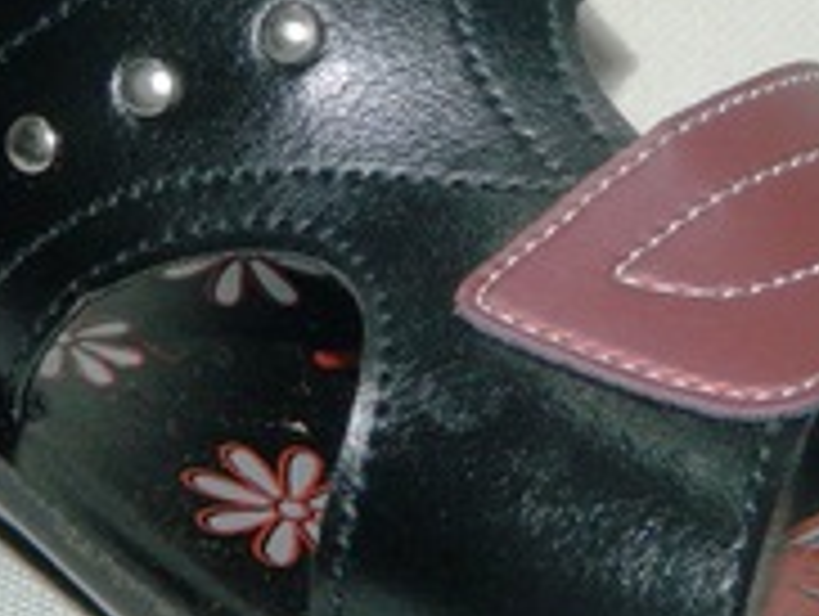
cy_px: 218
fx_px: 3056
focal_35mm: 129
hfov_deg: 15.3
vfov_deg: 11.5
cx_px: 486
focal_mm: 8.4
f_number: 10.2
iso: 200
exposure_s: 1/50
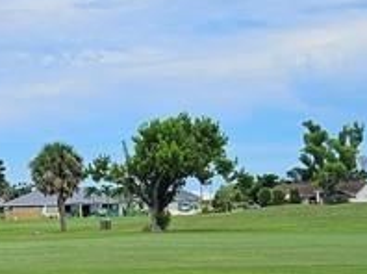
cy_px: 157
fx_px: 1260
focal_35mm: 119
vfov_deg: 12.4
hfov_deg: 16.6
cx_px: 148
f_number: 1.8
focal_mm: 5.4
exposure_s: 1/3977
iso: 25
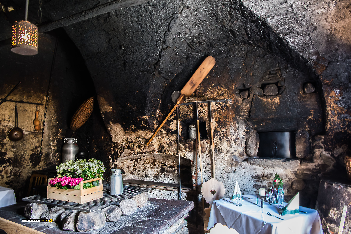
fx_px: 234
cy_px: 117
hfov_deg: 73.7
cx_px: 176
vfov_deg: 53.2
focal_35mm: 24
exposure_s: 1/5
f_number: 8
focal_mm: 24
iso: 1600
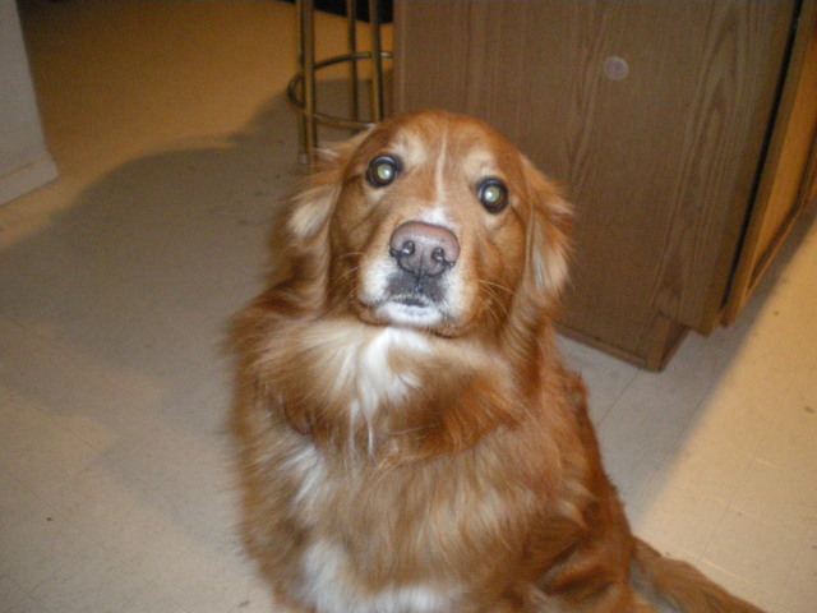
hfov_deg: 51.4
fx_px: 850
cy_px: 306
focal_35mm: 36
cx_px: 408
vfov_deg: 39.7
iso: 800
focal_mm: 6.3
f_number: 3.1
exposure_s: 1/50
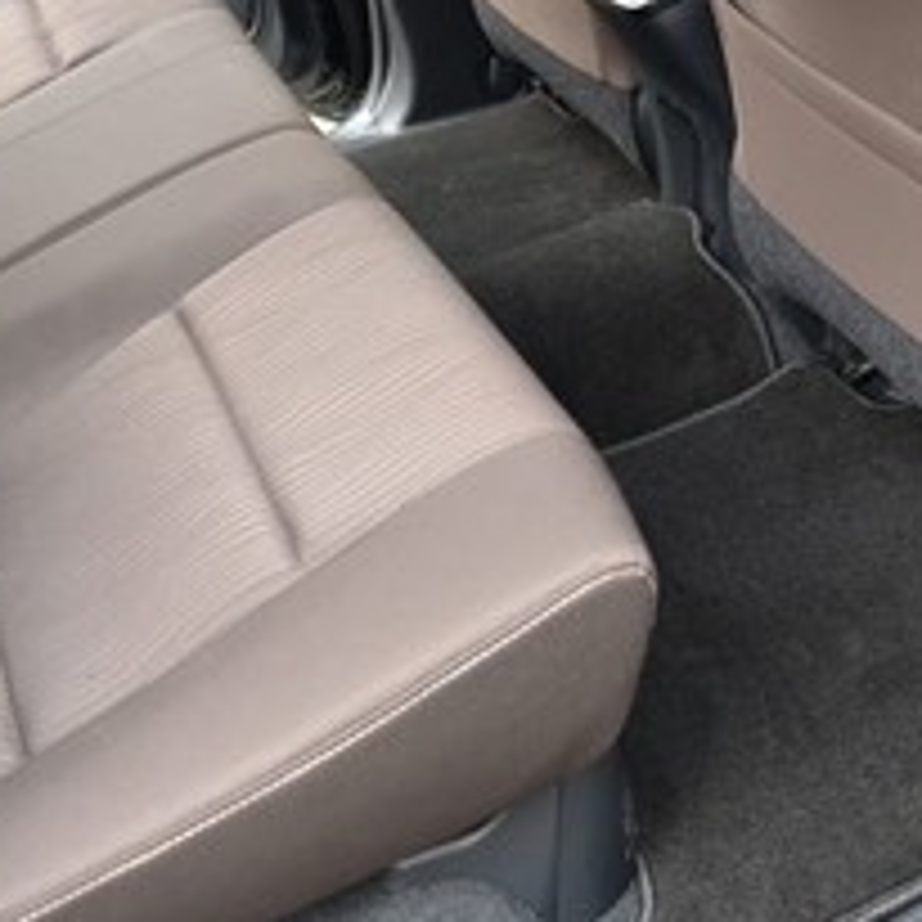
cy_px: 513
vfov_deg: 36.0
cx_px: 738
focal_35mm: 47
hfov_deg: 34.9
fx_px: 1416
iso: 400
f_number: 4
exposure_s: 1/60
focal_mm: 18
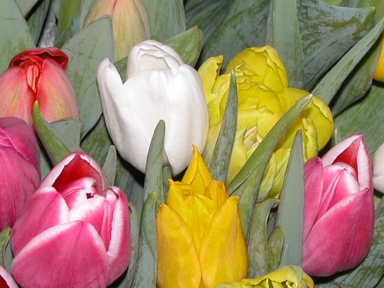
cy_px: 163
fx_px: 3650
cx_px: 120
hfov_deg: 6.0
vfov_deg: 4.5
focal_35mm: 329
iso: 100
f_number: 6.7
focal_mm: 31.9
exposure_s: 1/125
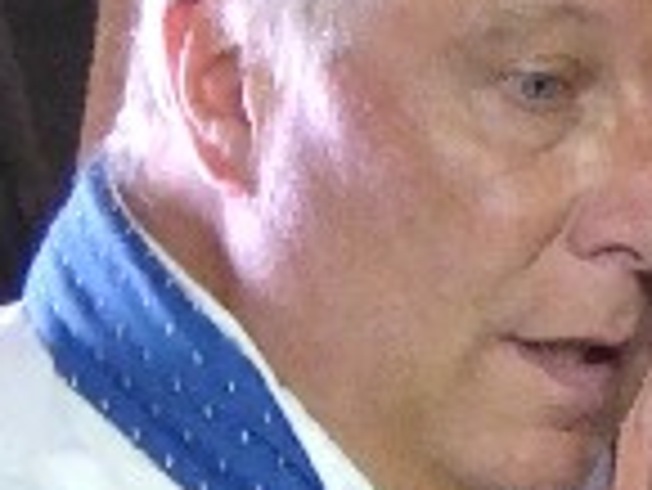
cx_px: 1048
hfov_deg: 3.8
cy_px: 764
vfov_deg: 2.8
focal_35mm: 522
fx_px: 9840
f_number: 4.7
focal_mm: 14.1
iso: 400
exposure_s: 1/8
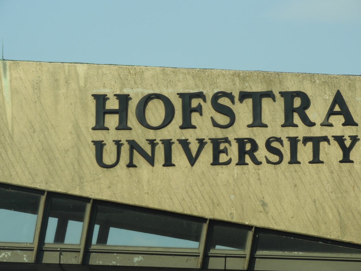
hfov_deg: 6.9
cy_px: 142
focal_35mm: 289
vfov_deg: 5.1
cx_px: 181
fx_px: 3014
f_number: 5.5
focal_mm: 48.4
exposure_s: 1/400
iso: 100
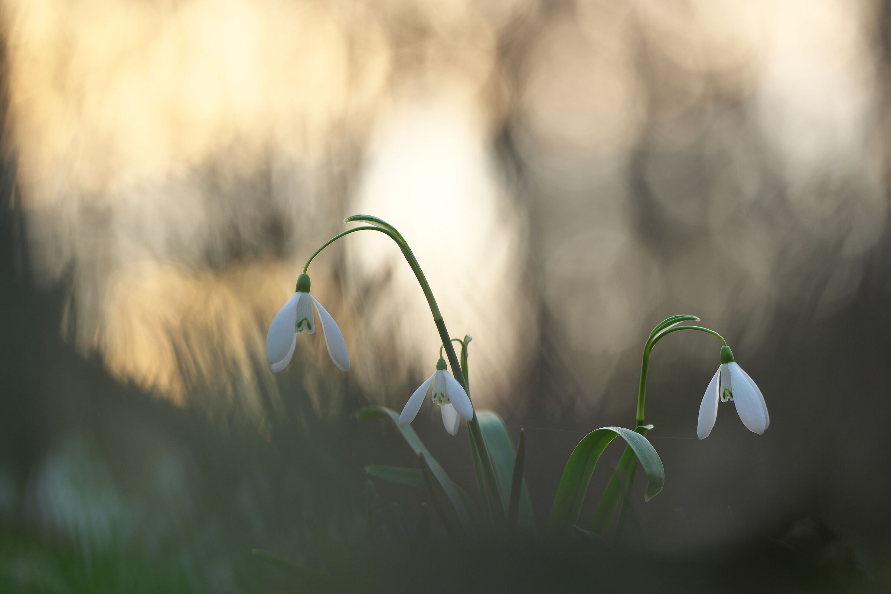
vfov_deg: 7.0
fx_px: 4851
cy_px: 297
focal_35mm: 196
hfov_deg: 10.5
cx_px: 446
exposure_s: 1/125
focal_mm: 196
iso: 250
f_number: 5.6
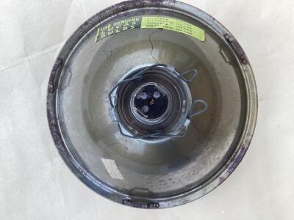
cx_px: 147
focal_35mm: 31
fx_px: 263
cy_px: 110
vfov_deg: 45.4
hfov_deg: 58.4
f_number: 2.4
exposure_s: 1/120
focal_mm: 3.3
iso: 25
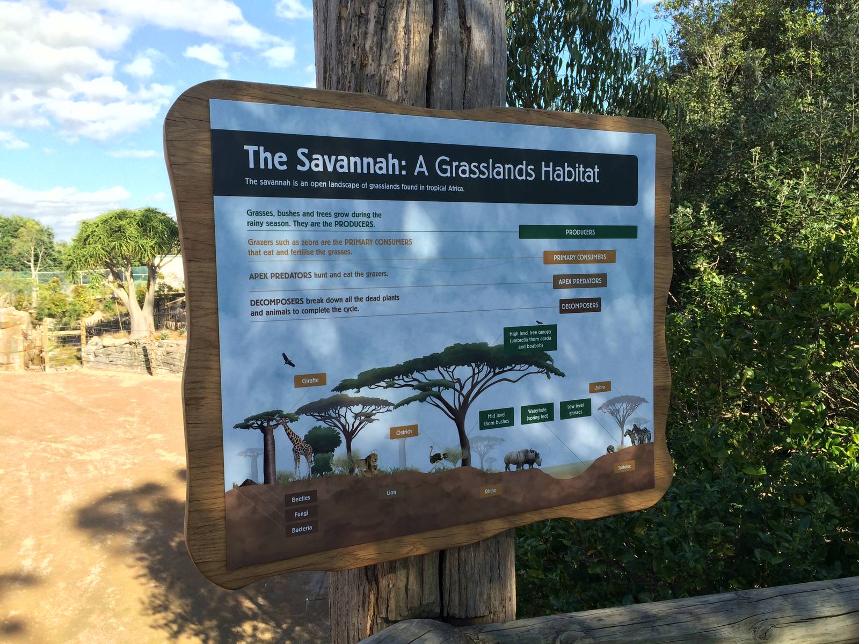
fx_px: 720
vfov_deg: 48.2
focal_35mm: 29
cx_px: 430
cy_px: 322
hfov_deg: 61.7
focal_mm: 4.15
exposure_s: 1/595
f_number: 2.2
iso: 32
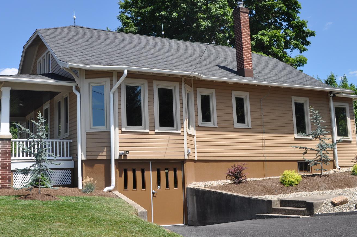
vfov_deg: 31.8
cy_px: 105
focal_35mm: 42
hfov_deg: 45.4
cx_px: 105
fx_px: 416
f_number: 9
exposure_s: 1/320
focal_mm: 18
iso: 200
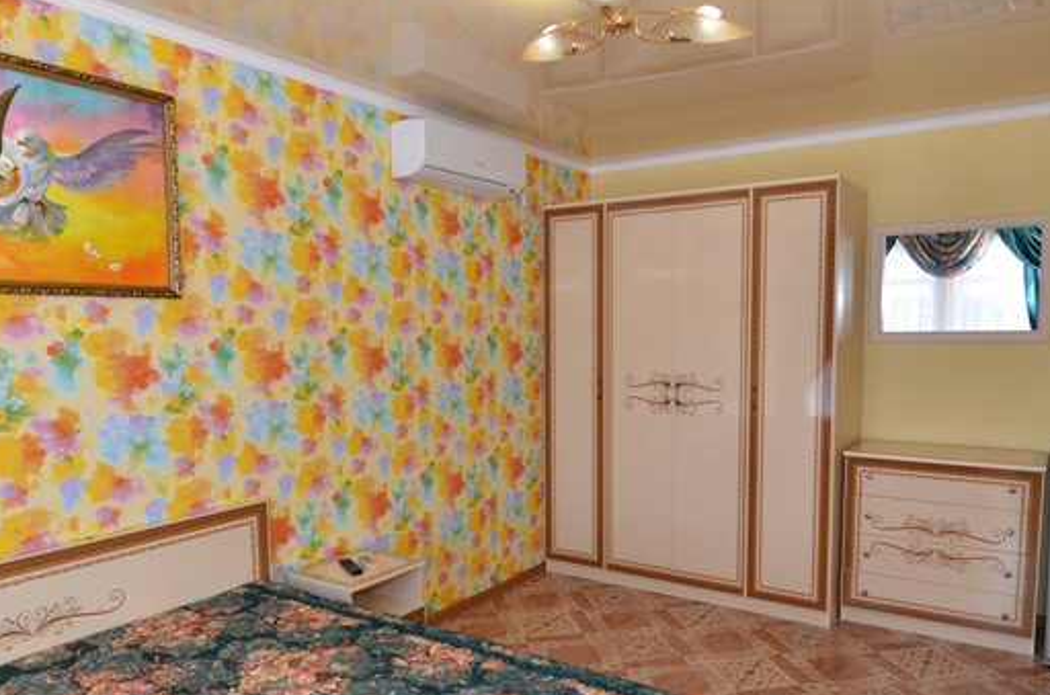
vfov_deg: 49.6
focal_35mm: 26
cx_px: 539
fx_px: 750
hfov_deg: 69.9
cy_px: 384
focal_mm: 11
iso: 100
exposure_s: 1/60
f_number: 4
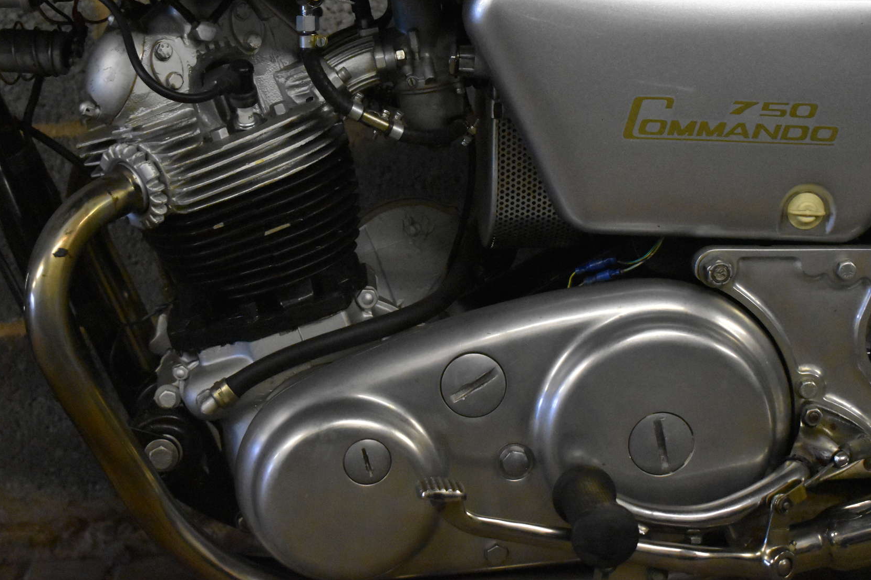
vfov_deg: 17.9
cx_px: 428
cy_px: 288
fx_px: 1838
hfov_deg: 26.7
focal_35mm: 76
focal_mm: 42
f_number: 5
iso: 7200
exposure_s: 1/125
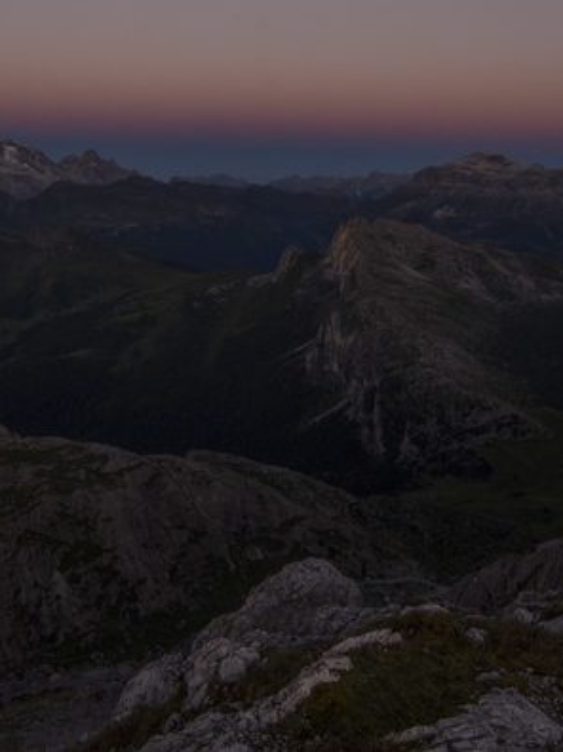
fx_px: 759
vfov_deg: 52.6
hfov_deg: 40.2
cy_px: 376
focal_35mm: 35
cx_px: 186
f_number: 10
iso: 200
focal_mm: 16
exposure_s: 1/60
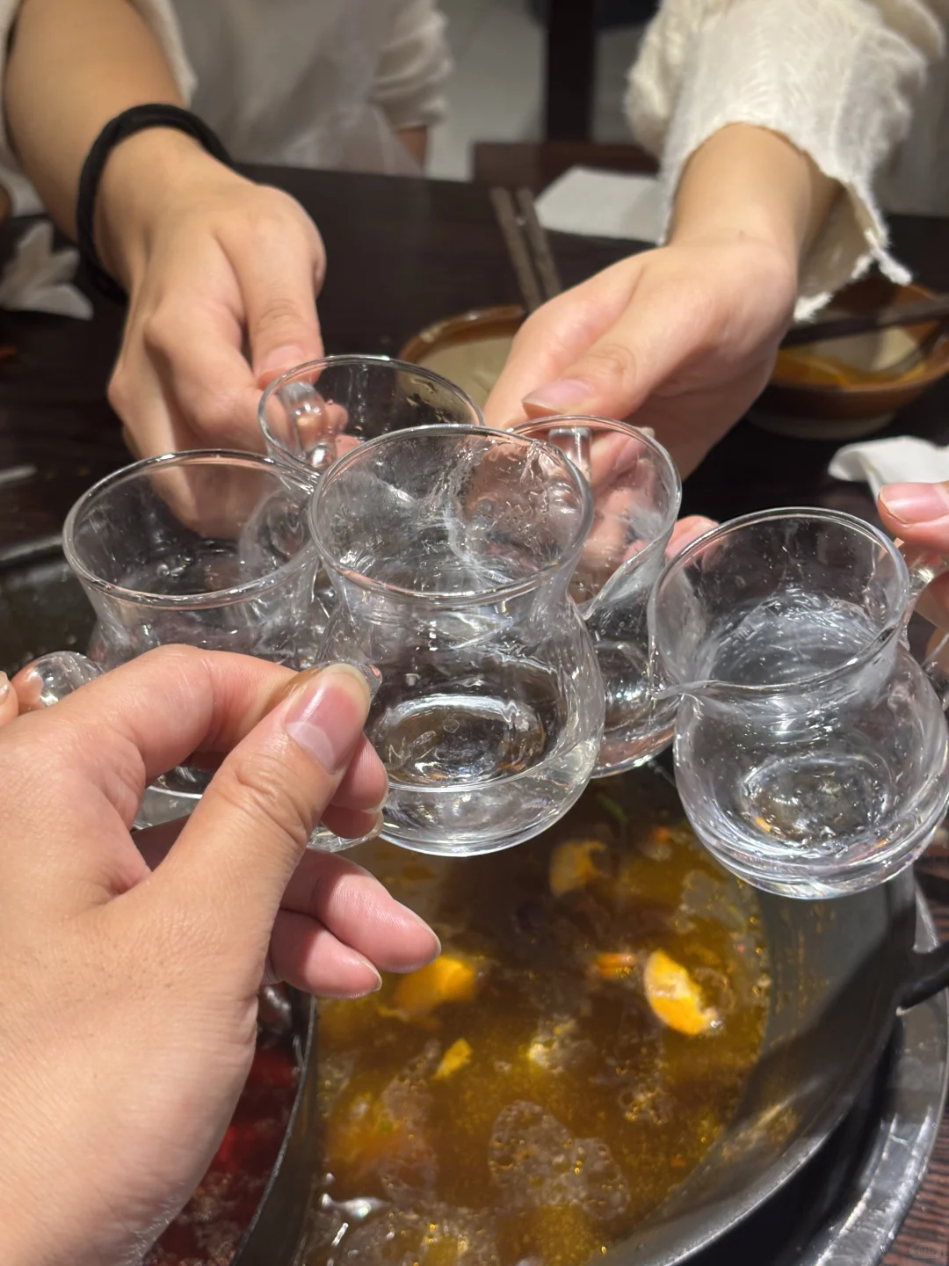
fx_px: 1901
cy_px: 633
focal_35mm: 52
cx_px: 474
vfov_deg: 36.8
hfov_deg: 28.0
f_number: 1.6
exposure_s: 1/50
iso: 25
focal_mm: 5.96
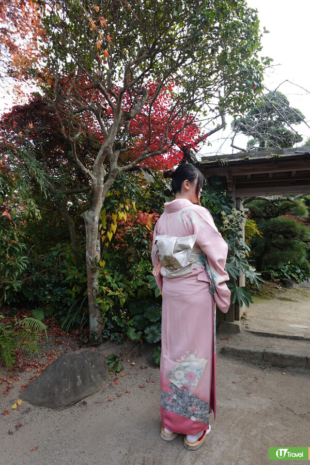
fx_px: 258
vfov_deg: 84.0
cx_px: 155
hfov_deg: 61.9
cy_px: 232
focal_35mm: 20
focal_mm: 7.6
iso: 125
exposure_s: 1/160
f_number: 2
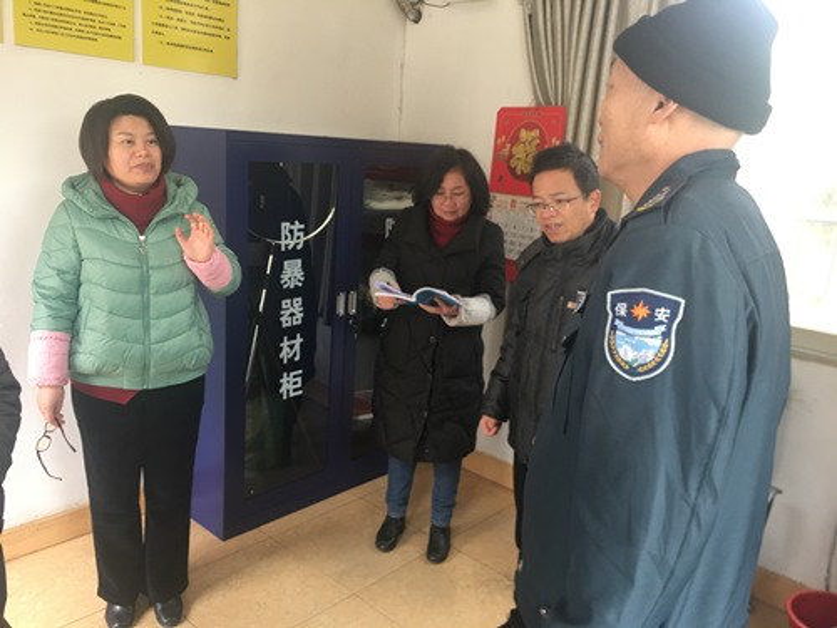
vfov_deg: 48.2
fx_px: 701
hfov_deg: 61.7
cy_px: 314
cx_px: 418
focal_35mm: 29
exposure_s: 1/17
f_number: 2.2
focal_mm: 4.15
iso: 64
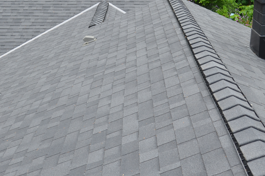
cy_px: 118
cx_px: 143
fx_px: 477
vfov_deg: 20.7
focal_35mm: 65
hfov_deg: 31.0
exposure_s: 1/125
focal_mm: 28
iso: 200
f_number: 5.6
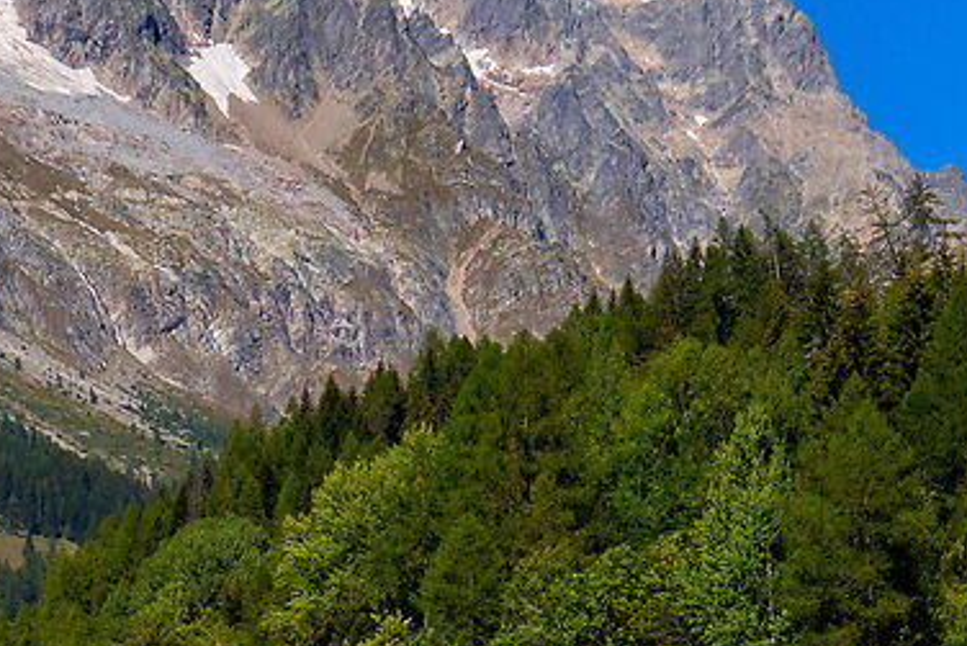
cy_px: 929
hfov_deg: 13.4
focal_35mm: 153
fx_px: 4111
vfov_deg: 8.8
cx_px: 417
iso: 200
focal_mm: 24
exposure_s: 1/1000
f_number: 7.1
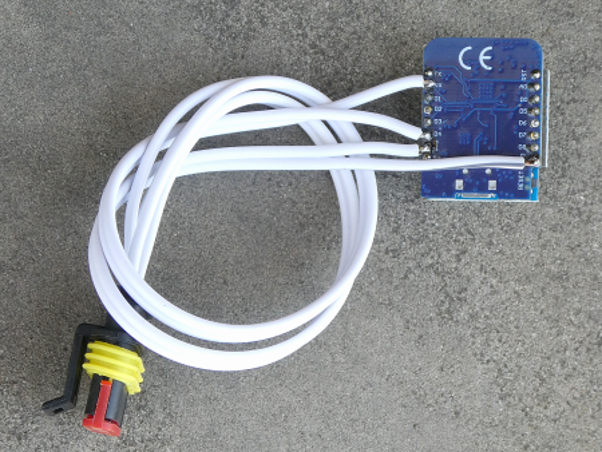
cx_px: 301
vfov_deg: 14.0
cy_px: 226
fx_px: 1844
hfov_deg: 18.5
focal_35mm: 106
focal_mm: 19
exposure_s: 1/80
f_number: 5.1
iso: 125
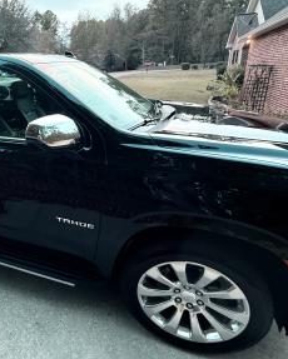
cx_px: 63
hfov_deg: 55.2
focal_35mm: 24
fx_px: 255
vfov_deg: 70.0
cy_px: 156
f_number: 2.2
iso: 500
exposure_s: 1/60
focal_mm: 2.22
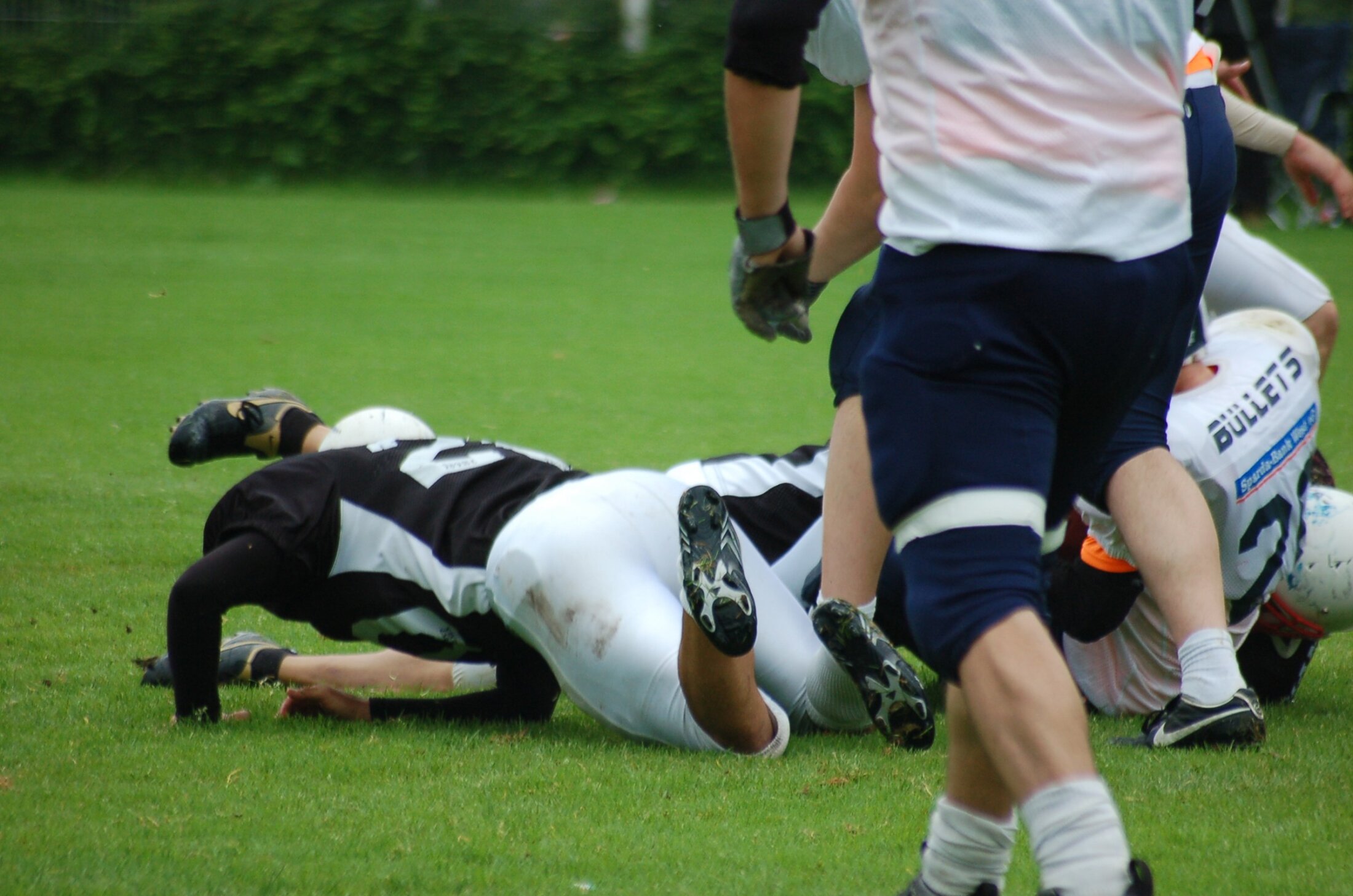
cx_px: 676
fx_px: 15192
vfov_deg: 3.4
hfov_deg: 5.1
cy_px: 448
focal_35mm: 405
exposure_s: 1/500
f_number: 5.6
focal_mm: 270
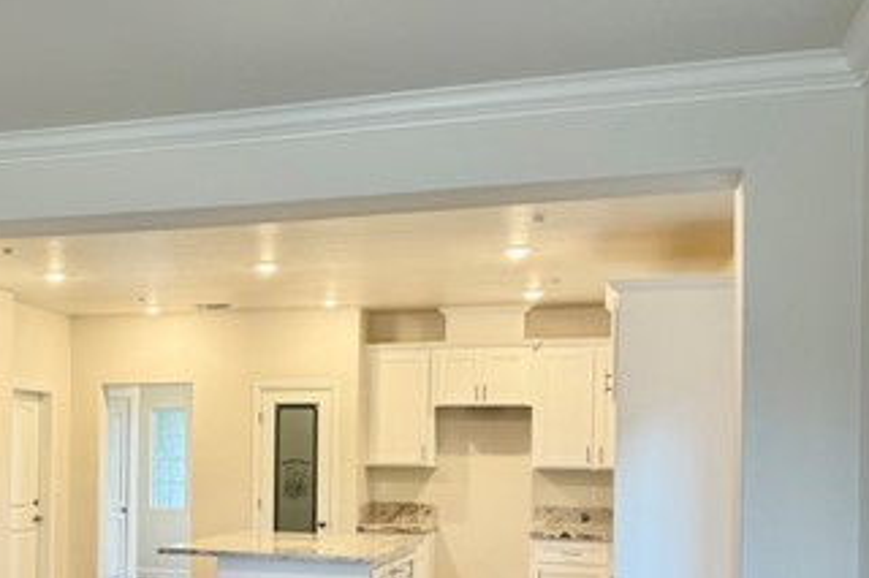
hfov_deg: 37.4
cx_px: 109
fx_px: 1206
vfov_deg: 26.5
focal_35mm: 50
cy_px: 456
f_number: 1.78
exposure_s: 1/60
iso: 125
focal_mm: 6.76
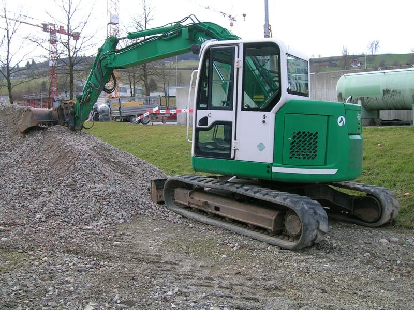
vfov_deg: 40.7
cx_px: 207
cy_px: 155
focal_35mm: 35
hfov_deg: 52.6
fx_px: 419
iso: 50
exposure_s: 1/160
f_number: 4.8
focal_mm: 5.4
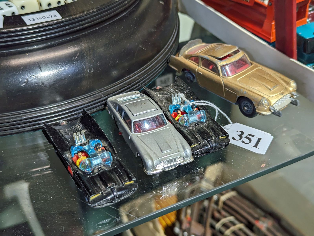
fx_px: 436
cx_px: 157
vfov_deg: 30.3
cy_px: 118
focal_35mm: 48
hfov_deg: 39.6
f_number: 1.85
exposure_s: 1/99.9
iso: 152
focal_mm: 6.81
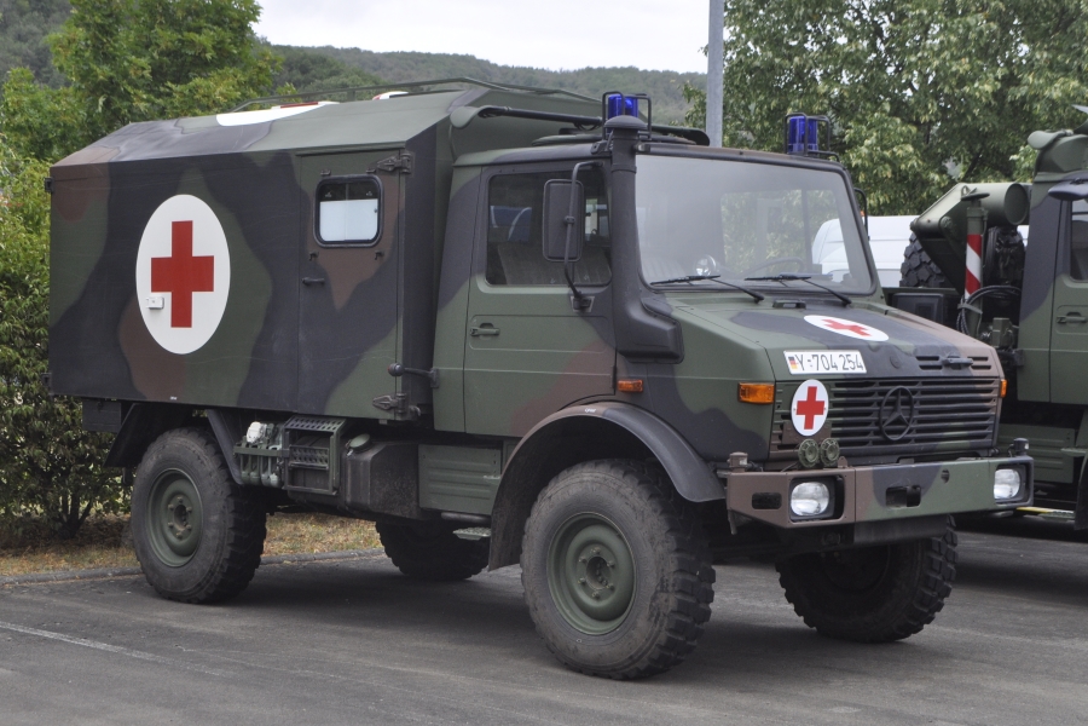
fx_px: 1813
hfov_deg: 33.4
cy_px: 363
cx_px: 544
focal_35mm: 60
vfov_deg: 22.6
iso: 500
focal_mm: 40
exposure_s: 1/400
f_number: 10
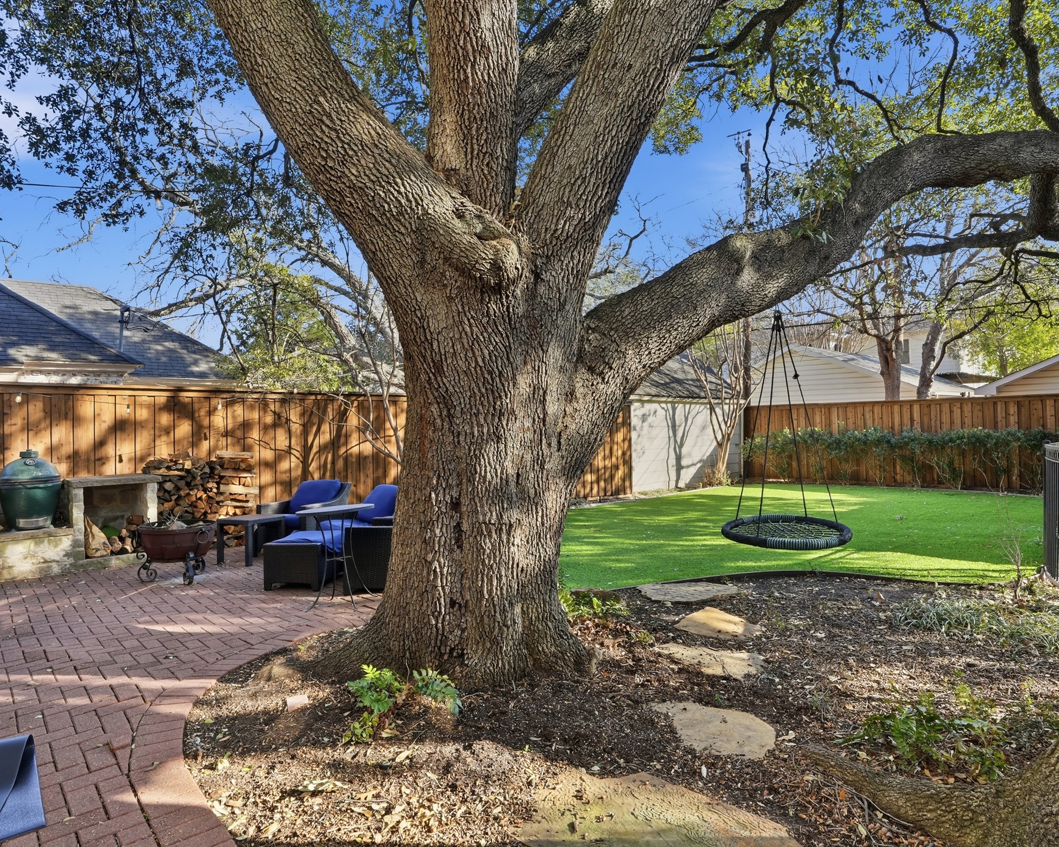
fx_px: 596
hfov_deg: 83.3
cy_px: 443
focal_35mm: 19
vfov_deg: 70.8
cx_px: 536
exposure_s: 1/200
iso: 250
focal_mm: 16
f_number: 9
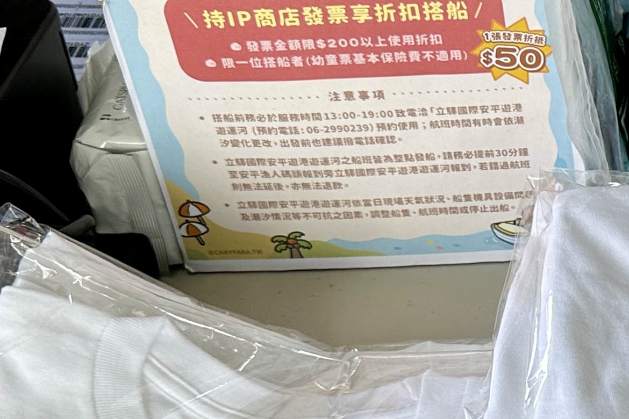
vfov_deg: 15.7
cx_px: 834
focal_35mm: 86
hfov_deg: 21.3
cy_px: 368
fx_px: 1502
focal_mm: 6.86
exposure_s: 1/450
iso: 80
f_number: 1.8
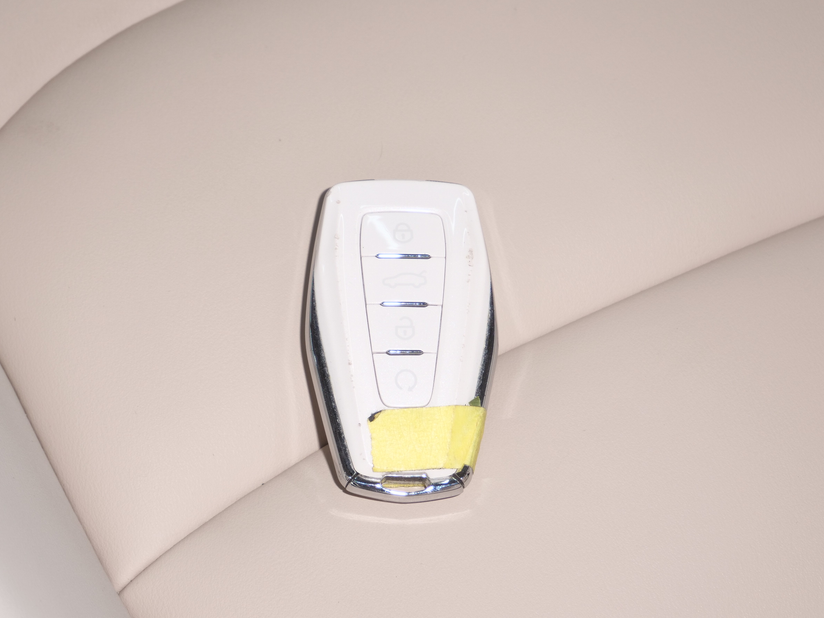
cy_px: 311
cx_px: 409
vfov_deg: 11.1
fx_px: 3166
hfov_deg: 14.8
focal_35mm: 133
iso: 400
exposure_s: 1/30
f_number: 5.6
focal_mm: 60
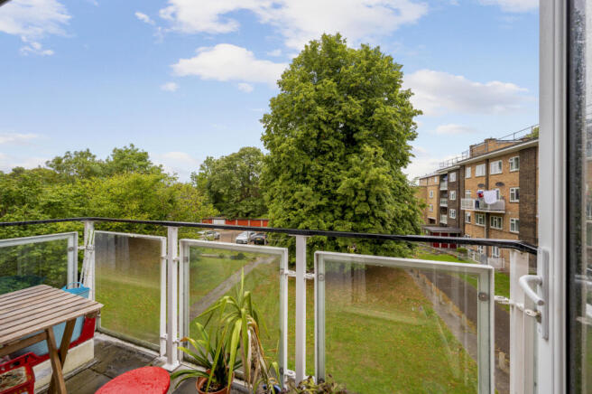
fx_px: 230
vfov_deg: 81.1
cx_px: 296
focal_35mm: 14
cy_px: 197
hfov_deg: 104.3
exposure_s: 1/100
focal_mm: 14
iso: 200
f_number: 8
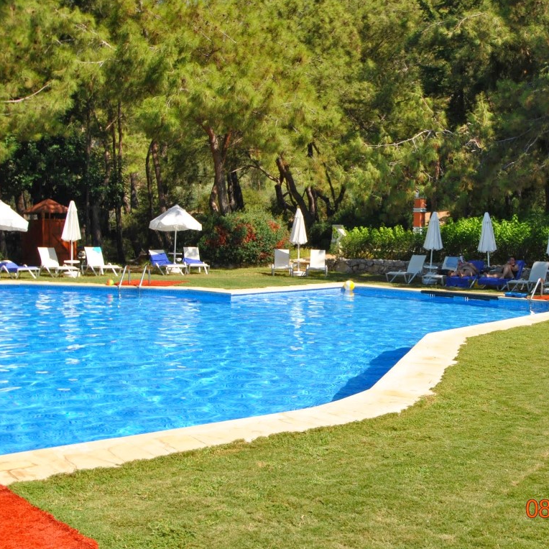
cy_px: 274
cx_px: 396
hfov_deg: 36.1
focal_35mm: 46
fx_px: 825
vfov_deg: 36.8
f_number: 7.1
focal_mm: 24
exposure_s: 1/200
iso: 100
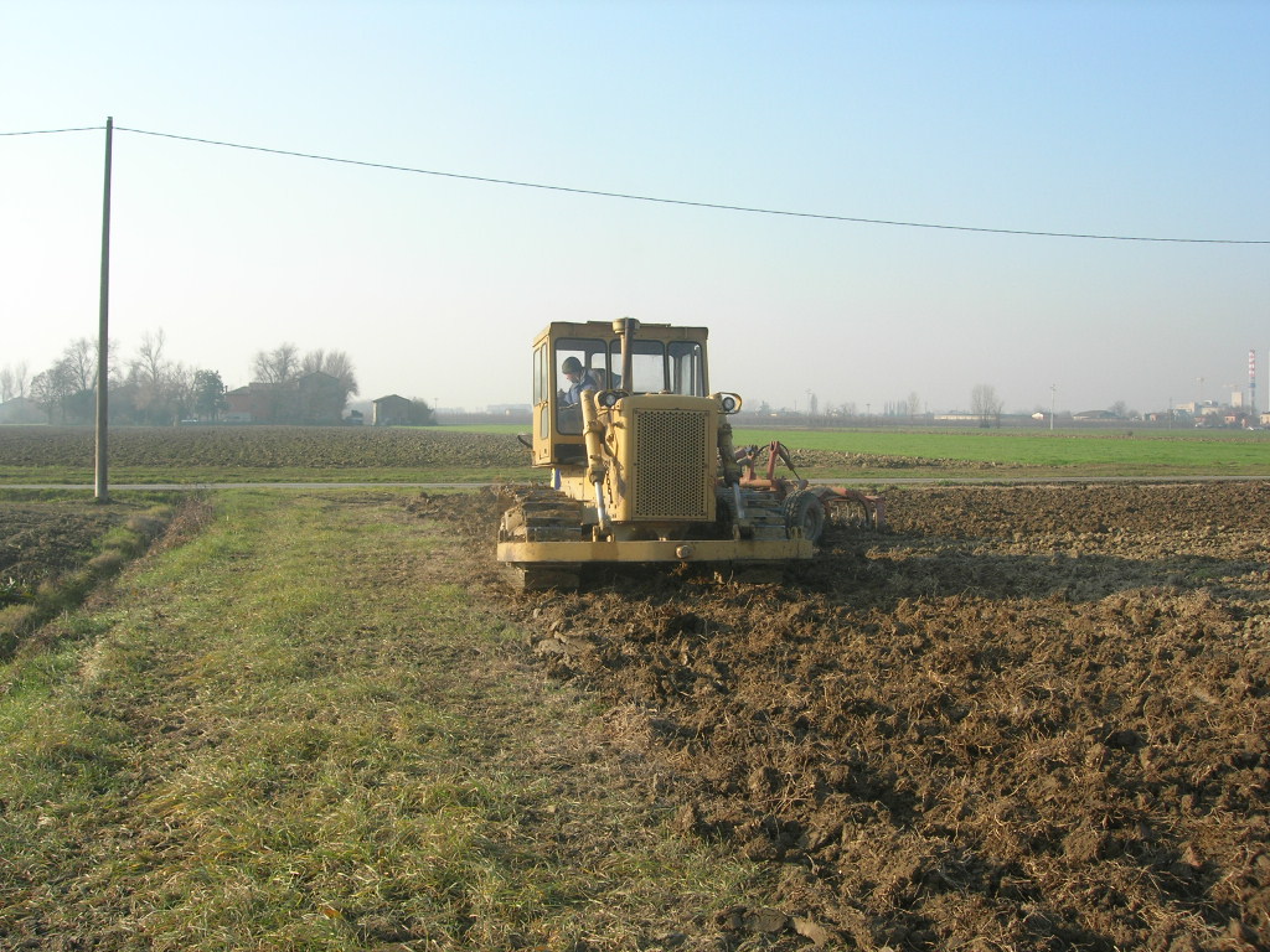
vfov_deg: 37.7
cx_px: 635
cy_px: 476
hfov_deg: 49.0
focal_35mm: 38
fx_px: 1394
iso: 64
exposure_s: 1/318
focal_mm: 7.8
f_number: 4.8
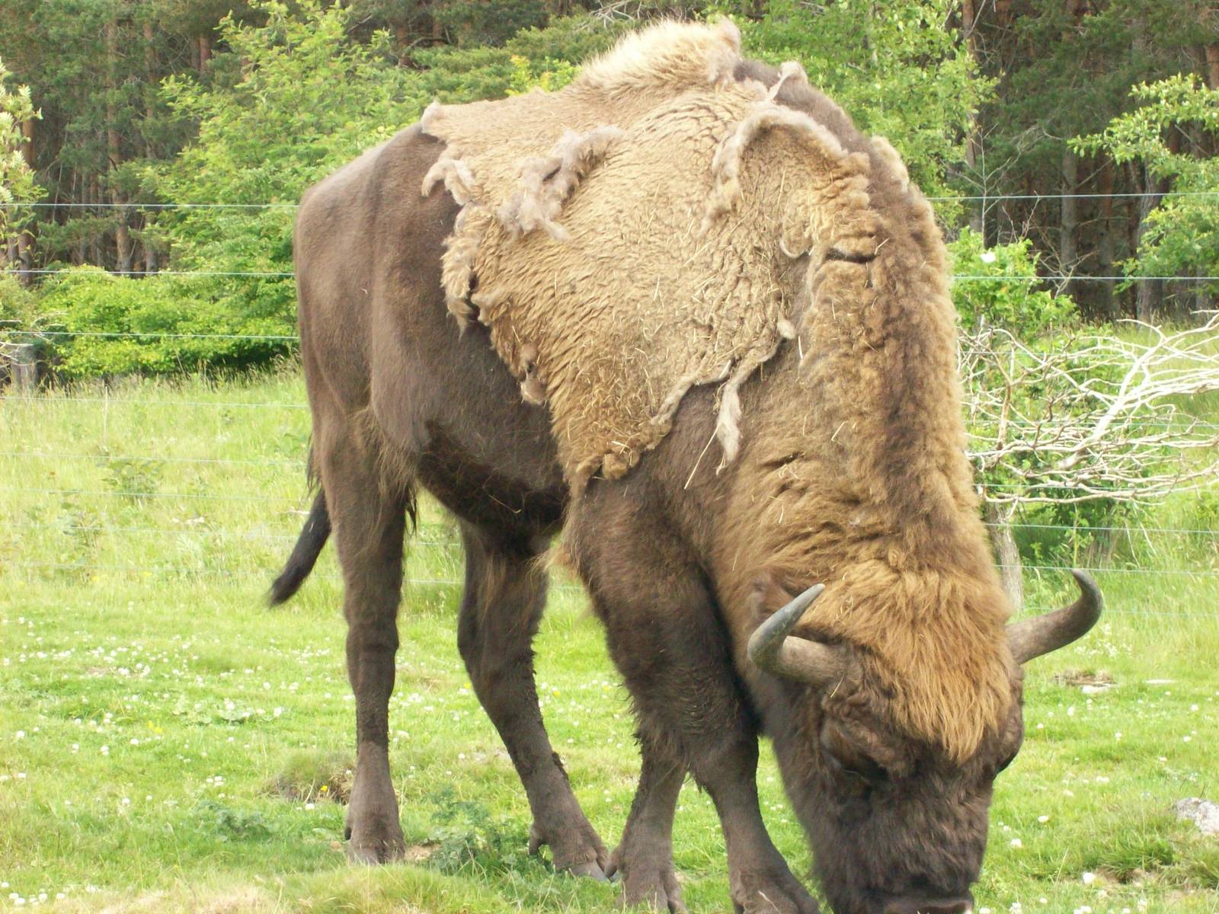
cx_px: 610
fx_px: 3803
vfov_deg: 13.7
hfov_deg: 18.2
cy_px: 457
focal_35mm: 108
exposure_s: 1/131
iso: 200
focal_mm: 18
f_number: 4.8
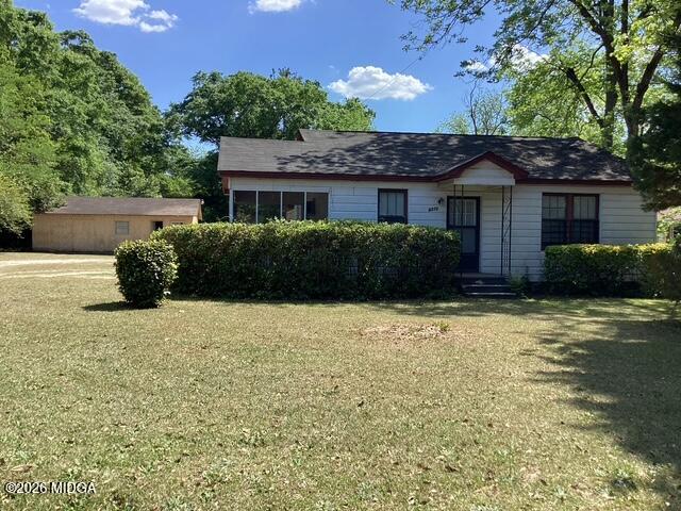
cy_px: 256
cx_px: 340
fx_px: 610
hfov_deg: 58.4
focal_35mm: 31
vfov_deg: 45.4
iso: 25
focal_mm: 3.3
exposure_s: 1/715
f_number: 2.4
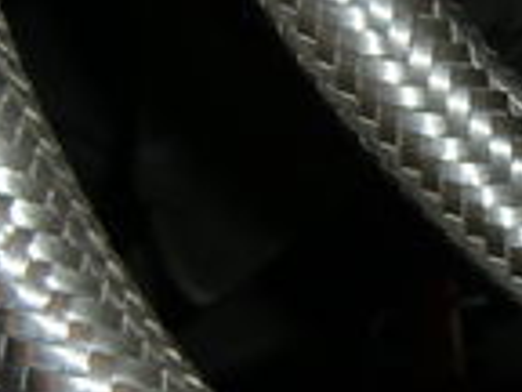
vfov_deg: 13.8
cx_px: 587
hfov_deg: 17.7
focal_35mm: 107
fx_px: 1614
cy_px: 221
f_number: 3.2
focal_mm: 4.3
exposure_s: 1/25
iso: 64
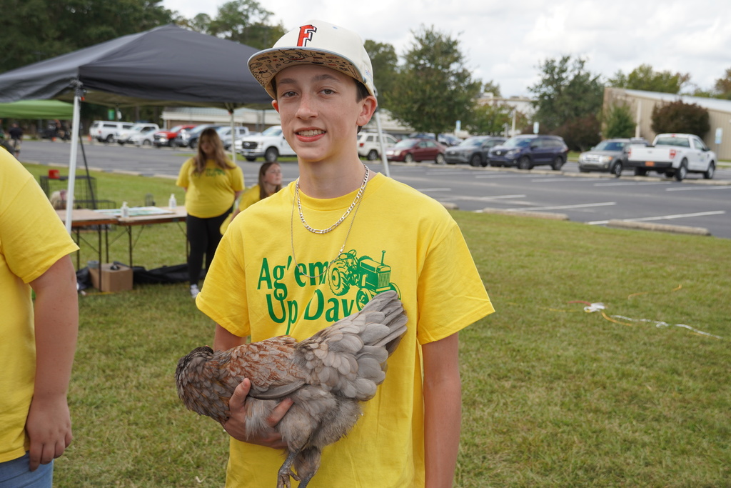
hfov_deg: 45.0
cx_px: 366
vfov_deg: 30.9
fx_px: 883
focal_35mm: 44
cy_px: 244
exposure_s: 1/400
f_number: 4.5
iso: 100
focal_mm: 29
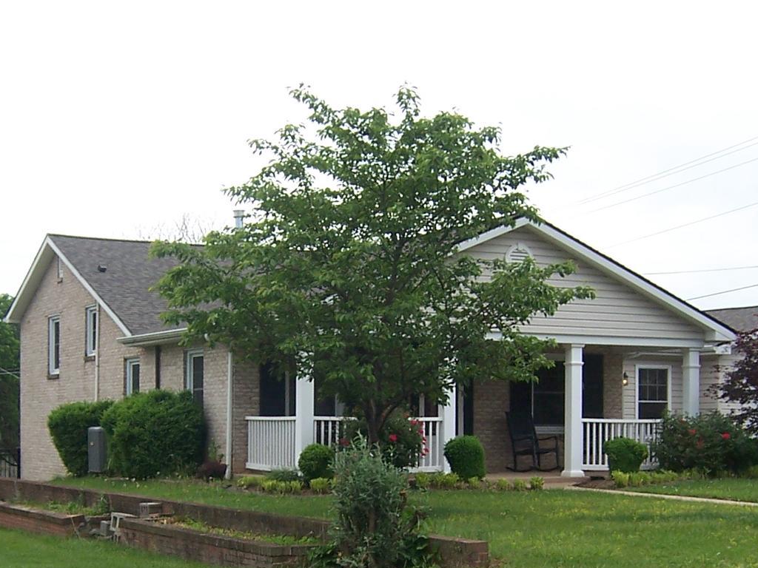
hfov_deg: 29.3
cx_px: 314
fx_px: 1445
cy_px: 442
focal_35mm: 66
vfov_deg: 22.0
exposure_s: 1/500
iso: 80
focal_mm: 5.5
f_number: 3.4
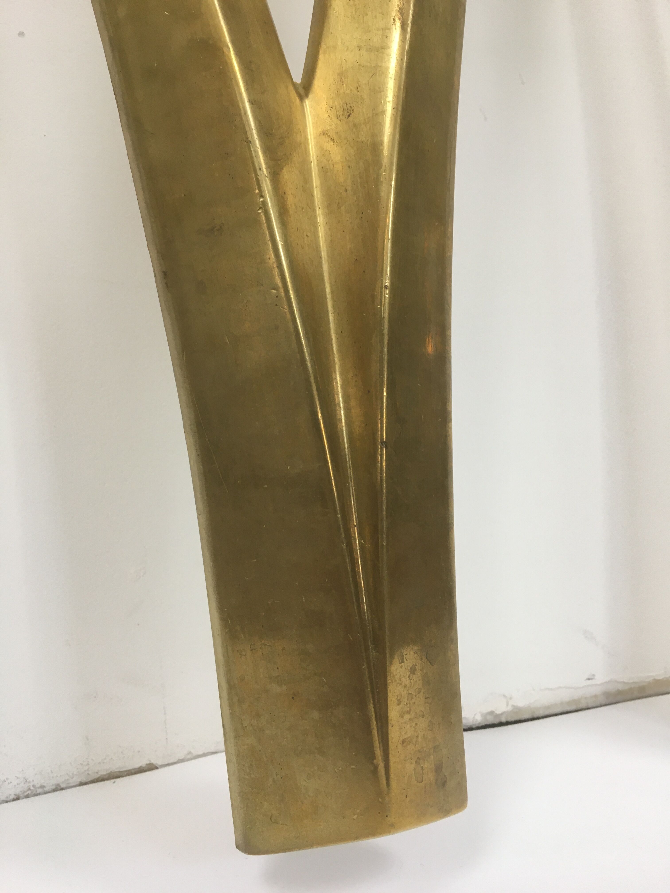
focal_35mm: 29
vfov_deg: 61.7
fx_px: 748
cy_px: 446
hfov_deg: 48.2
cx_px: 335
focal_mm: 4.15
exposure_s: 1/33
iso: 50
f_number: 2.2
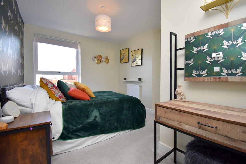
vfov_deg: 77.3
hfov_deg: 100.4
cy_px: 82
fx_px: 103
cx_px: 123
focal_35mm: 15
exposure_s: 1/200
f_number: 5
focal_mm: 10
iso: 500
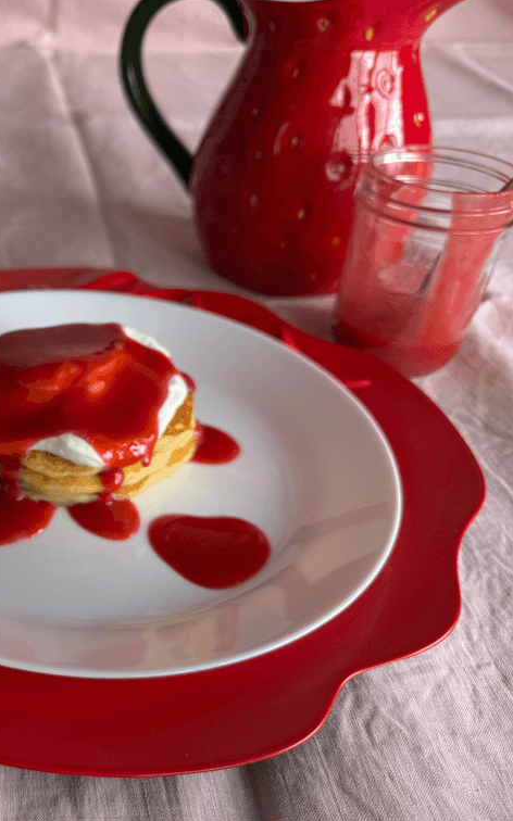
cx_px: -51
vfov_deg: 55.3
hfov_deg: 32.0
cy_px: 404
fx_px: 784
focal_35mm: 35
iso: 64
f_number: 1.78
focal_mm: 6.76
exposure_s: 1/148
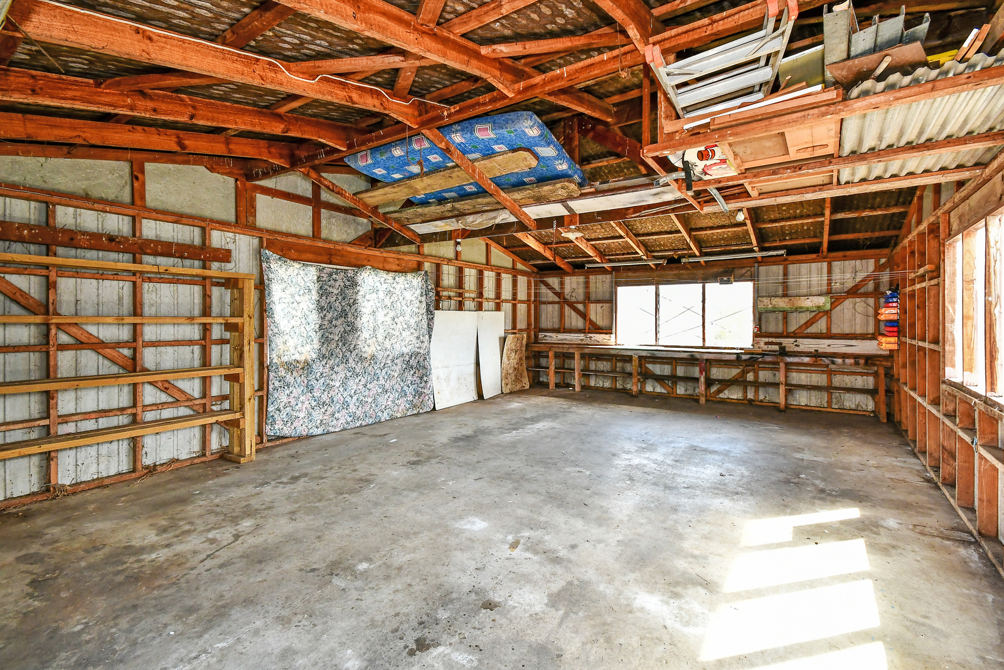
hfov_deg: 100.4
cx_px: 502
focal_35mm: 15
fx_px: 418
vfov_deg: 77.3
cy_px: 335
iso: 800
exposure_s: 1/60
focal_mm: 10
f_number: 10
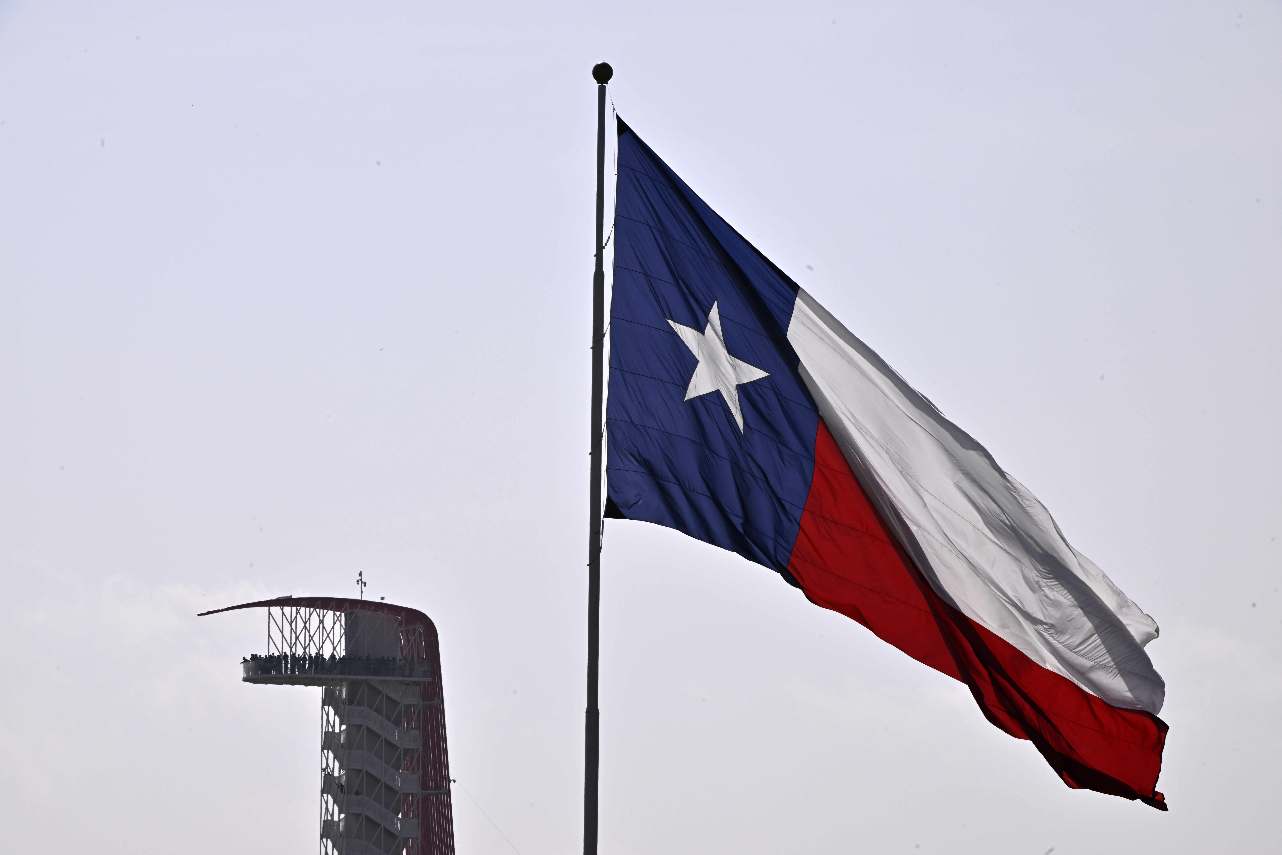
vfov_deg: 4.9
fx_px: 9970
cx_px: 641
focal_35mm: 280
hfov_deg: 7.4
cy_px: 428
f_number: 16
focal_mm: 280
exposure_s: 1/250
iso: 100
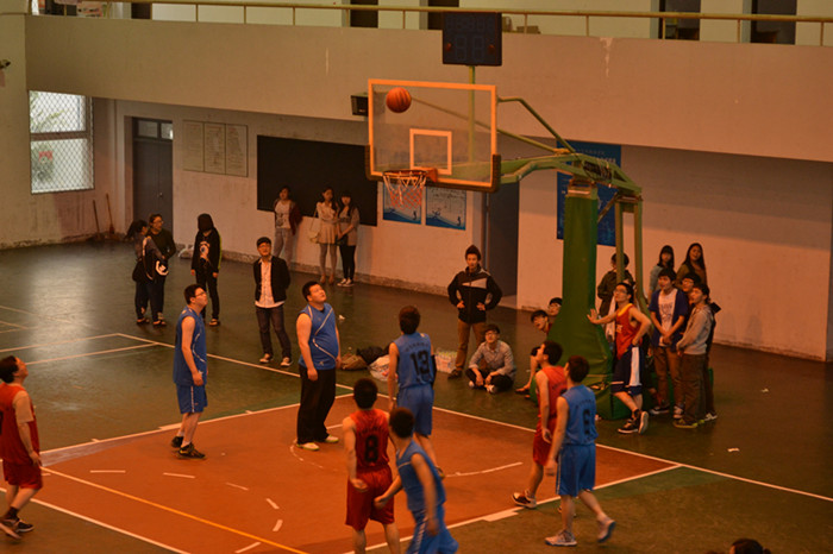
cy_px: 277
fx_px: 1908
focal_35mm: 82
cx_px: 416
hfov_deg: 24.6
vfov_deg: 16.5
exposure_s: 1/40
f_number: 5.6
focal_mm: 55
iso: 800
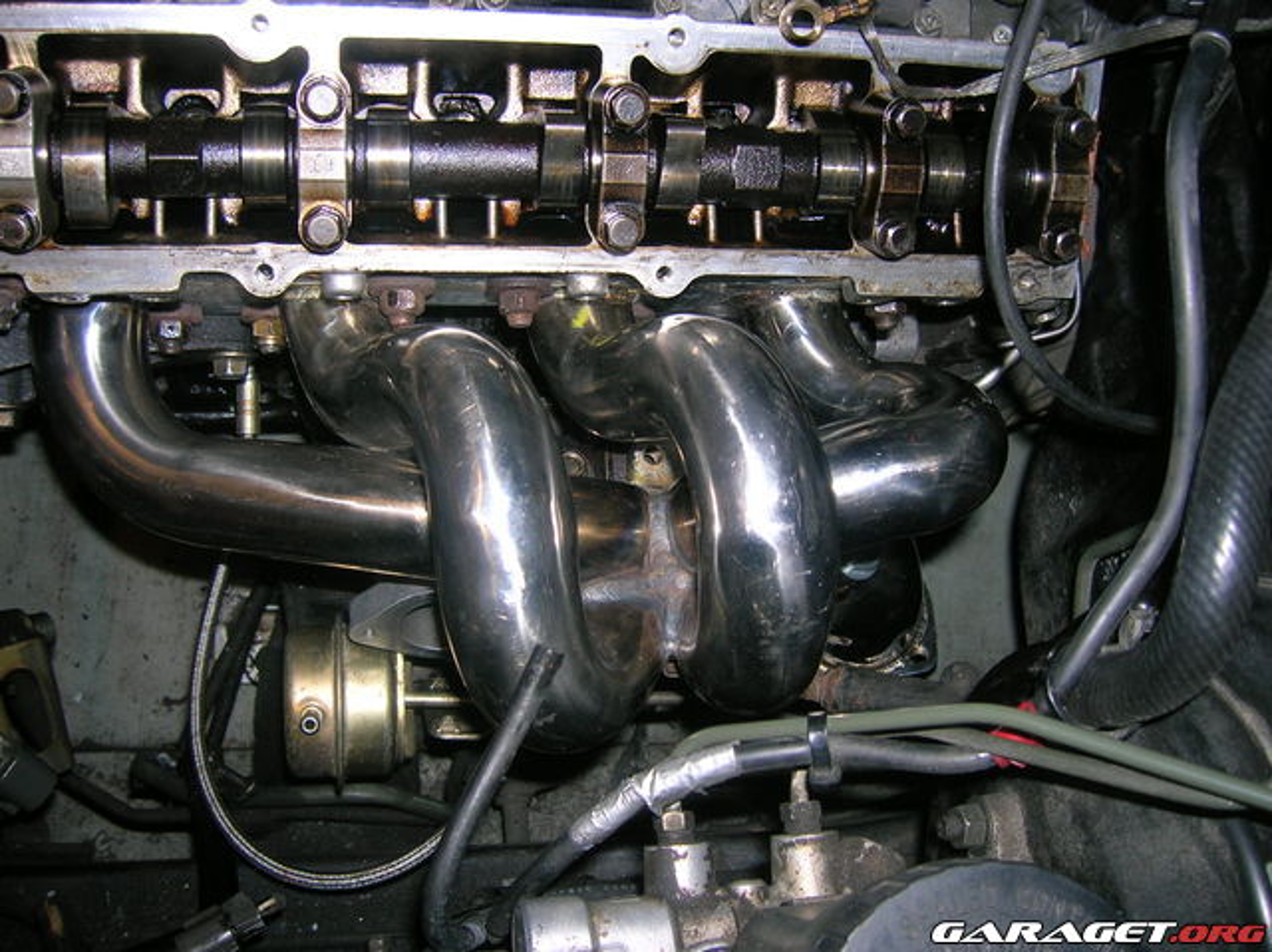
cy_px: 476
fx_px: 1248
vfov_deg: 41.7
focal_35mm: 34
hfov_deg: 54.0
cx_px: 636
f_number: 2.9
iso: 50
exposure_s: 1/60.1
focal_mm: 5.7
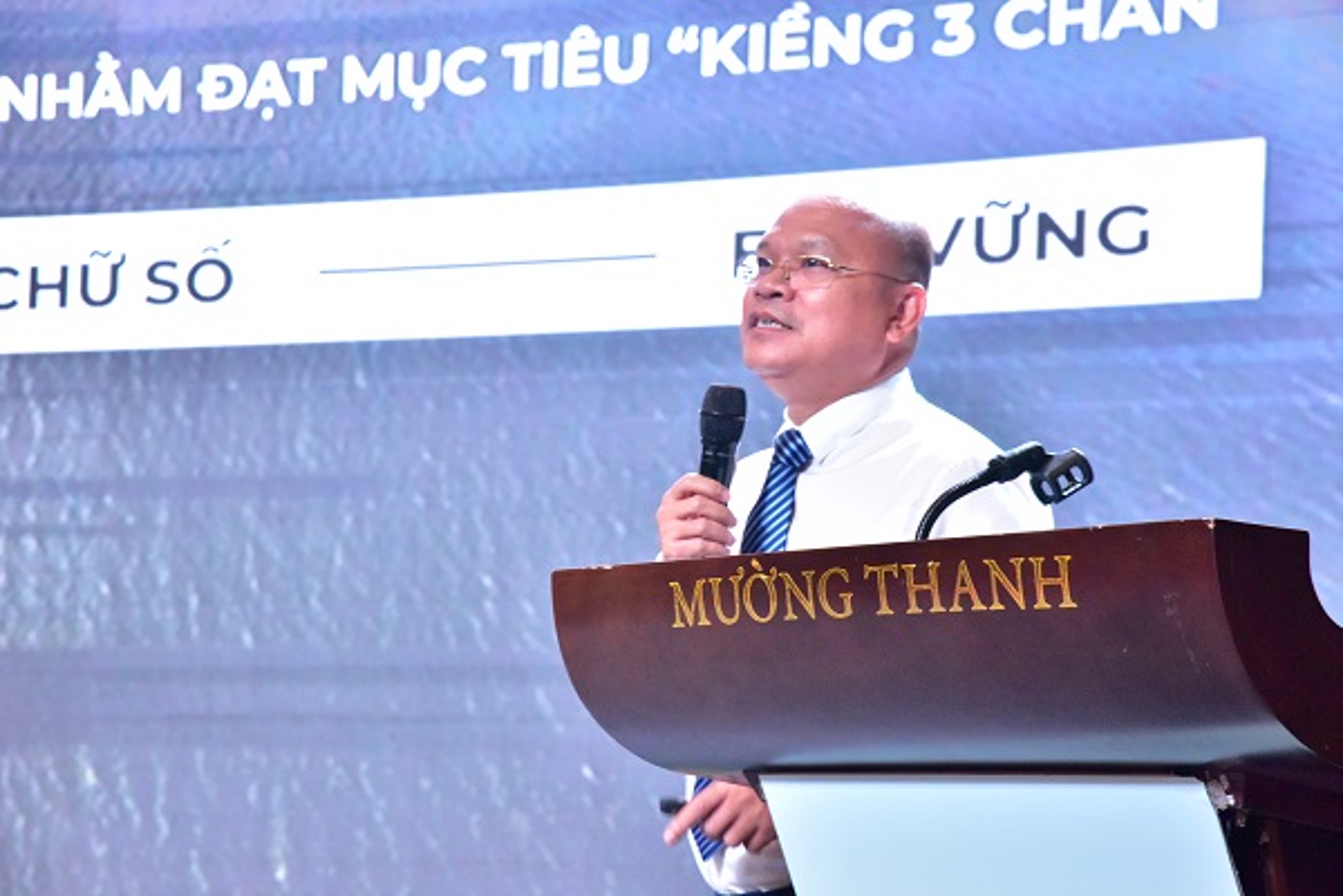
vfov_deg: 14.0
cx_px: 672
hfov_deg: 20.8
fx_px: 3656
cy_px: 448
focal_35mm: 98
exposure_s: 1/100
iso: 8000
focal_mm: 98
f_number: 9
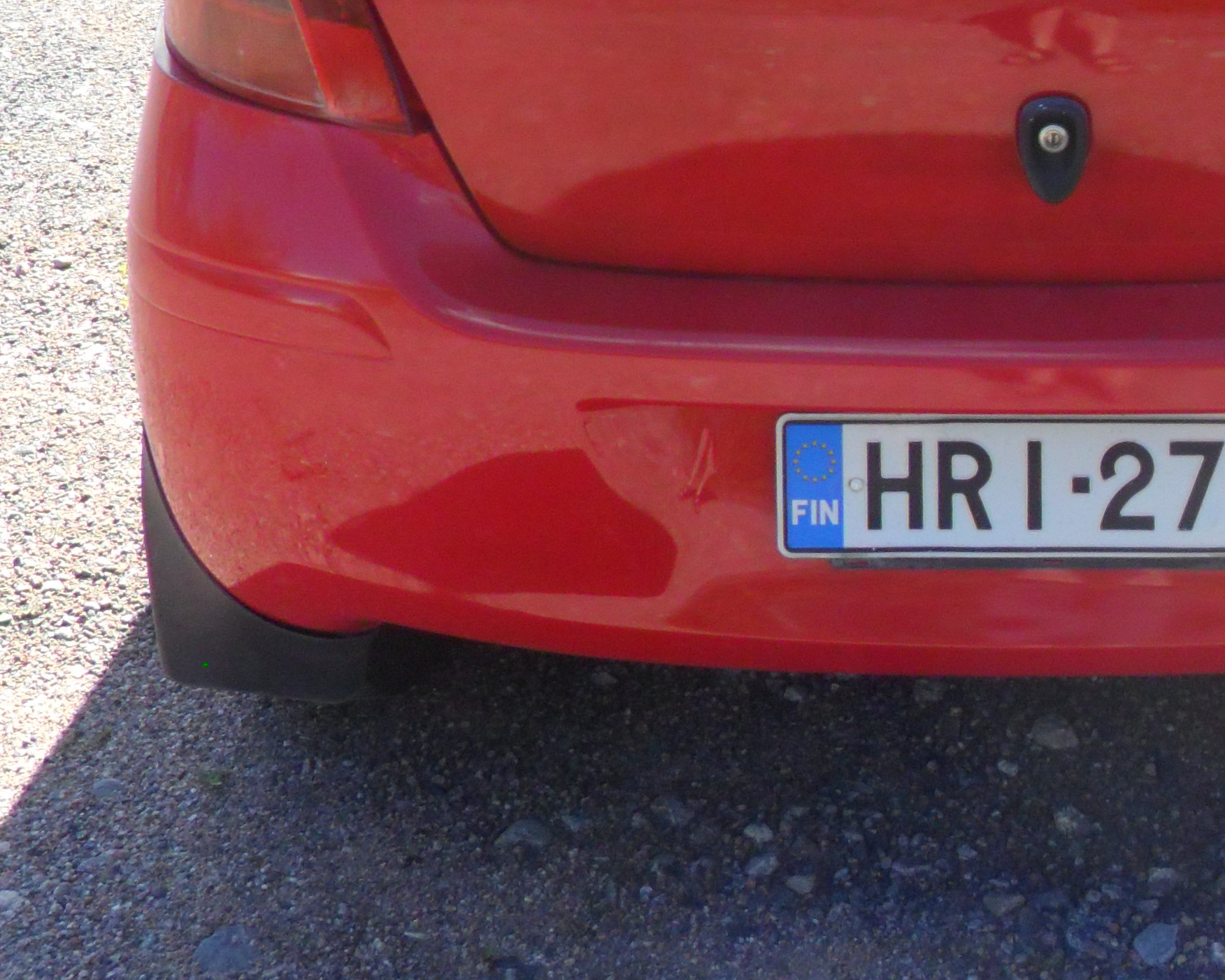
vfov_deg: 23.0
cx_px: 1098
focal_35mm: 65
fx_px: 2356
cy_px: 131
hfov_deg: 28.1
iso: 80
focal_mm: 4.9
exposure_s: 1/350
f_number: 3.5
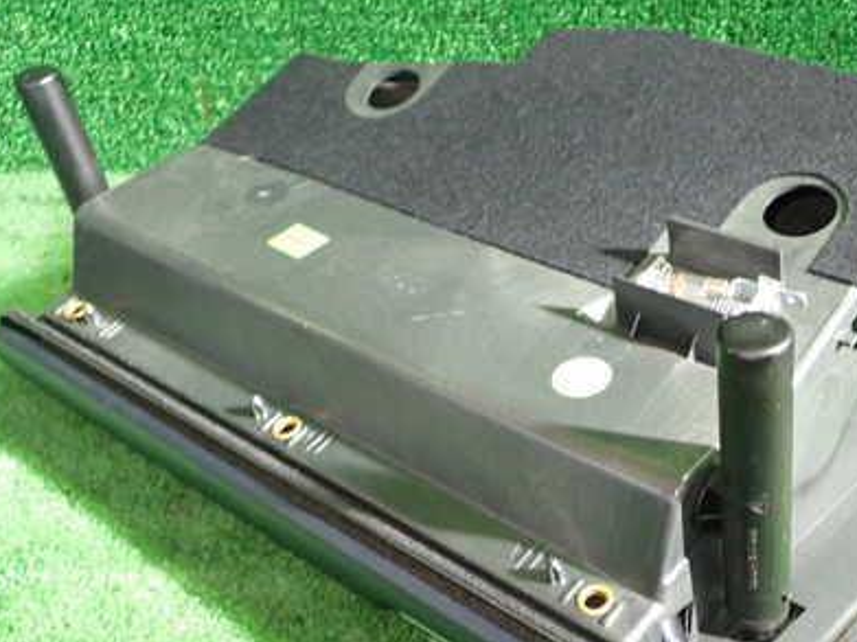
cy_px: 401
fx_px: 1138
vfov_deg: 31.4
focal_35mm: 46
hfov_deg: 40.8
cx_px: 561
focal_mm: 5.4
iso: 500
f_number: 2.3
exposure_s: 1/30
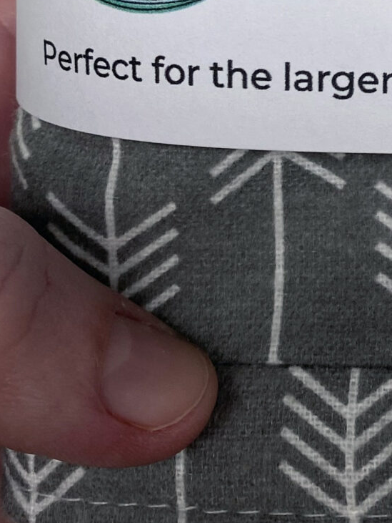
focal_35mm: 91
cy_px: -68
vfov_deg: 20.4
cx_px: 472
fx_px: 1373
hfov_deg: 15.6
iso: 50
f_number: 1.8
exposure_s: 1/121
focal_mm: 4.25
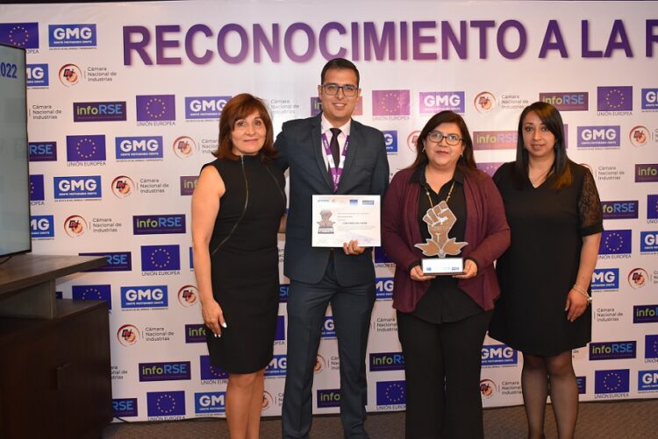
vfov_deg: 30.9
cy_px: 220
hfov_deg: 44.9
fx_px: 796
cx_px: 329
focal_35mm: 44
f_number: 4.5
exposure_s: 1/80
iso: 800
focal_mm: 29
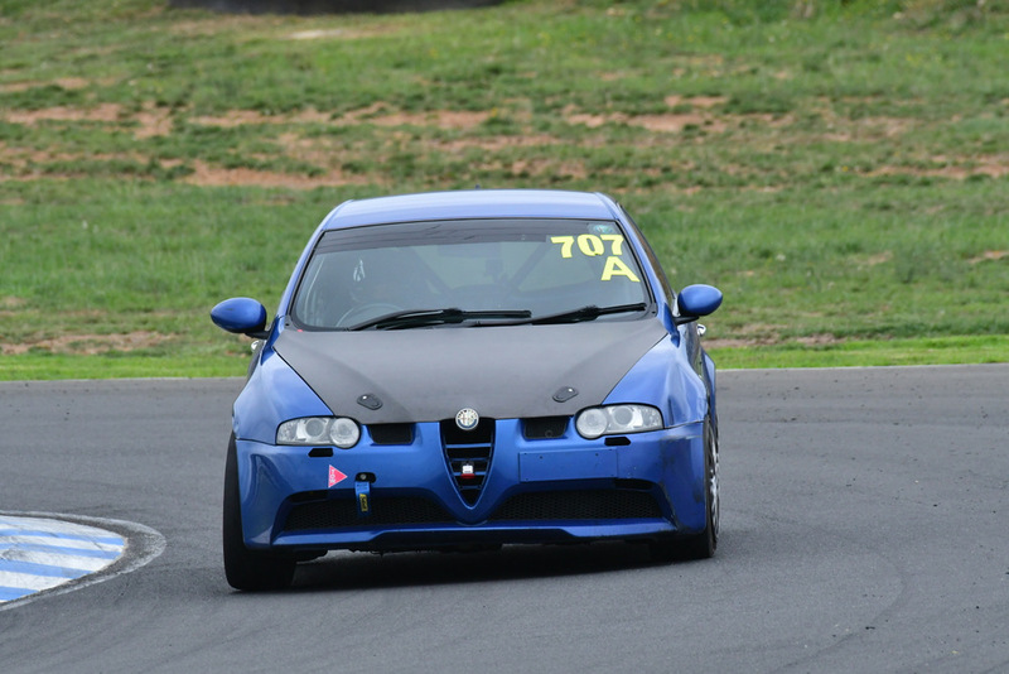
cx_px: 504
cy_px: 337
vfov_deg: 1.8
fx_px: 21027
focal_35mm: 750
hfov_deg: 2.7
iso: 1250
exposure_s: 1/640
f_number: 11
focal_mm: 500
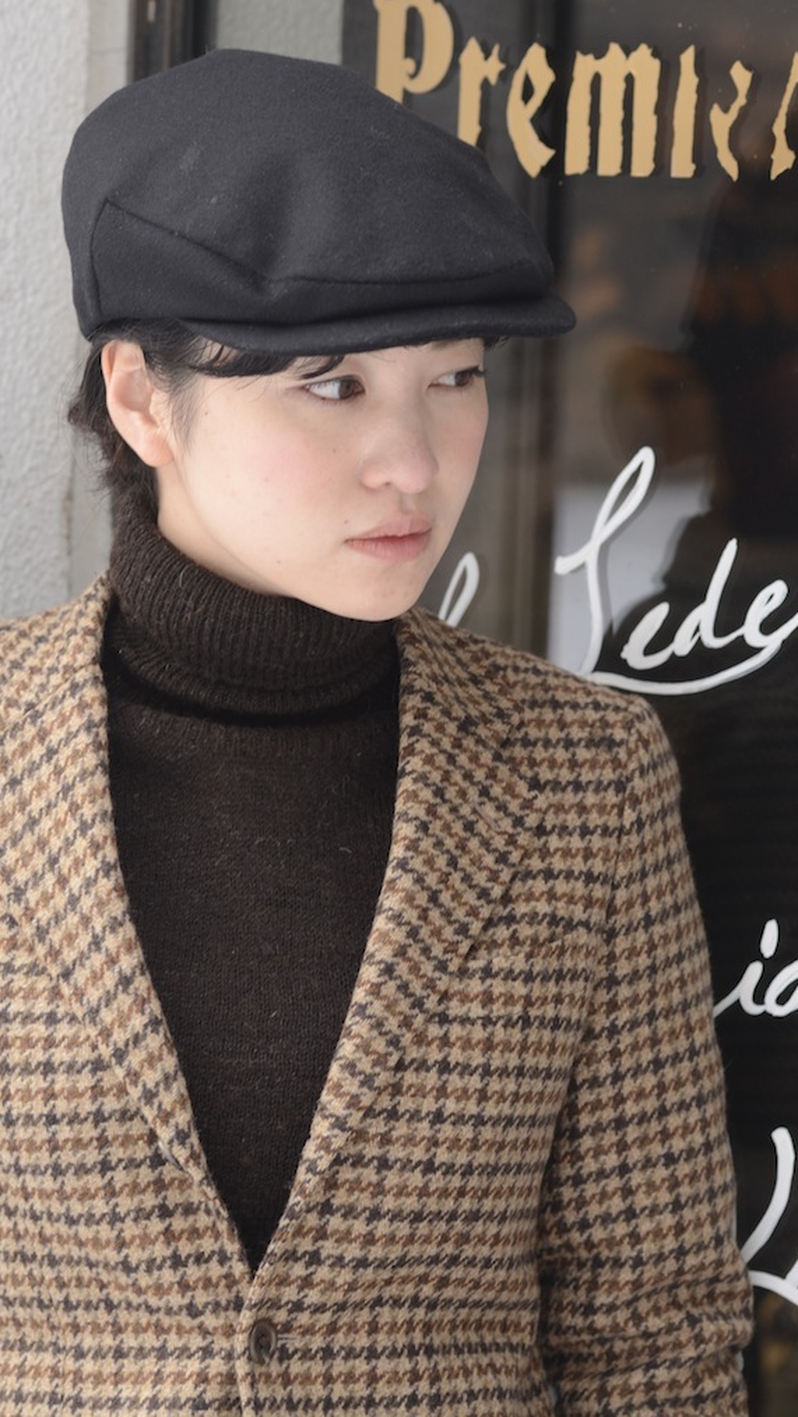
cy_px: 703
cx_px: 437
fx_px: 5056
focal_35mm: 135
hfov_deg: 9.0
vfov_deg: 16.0
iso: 160
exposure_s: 1/100
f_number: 2.2
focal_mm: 85
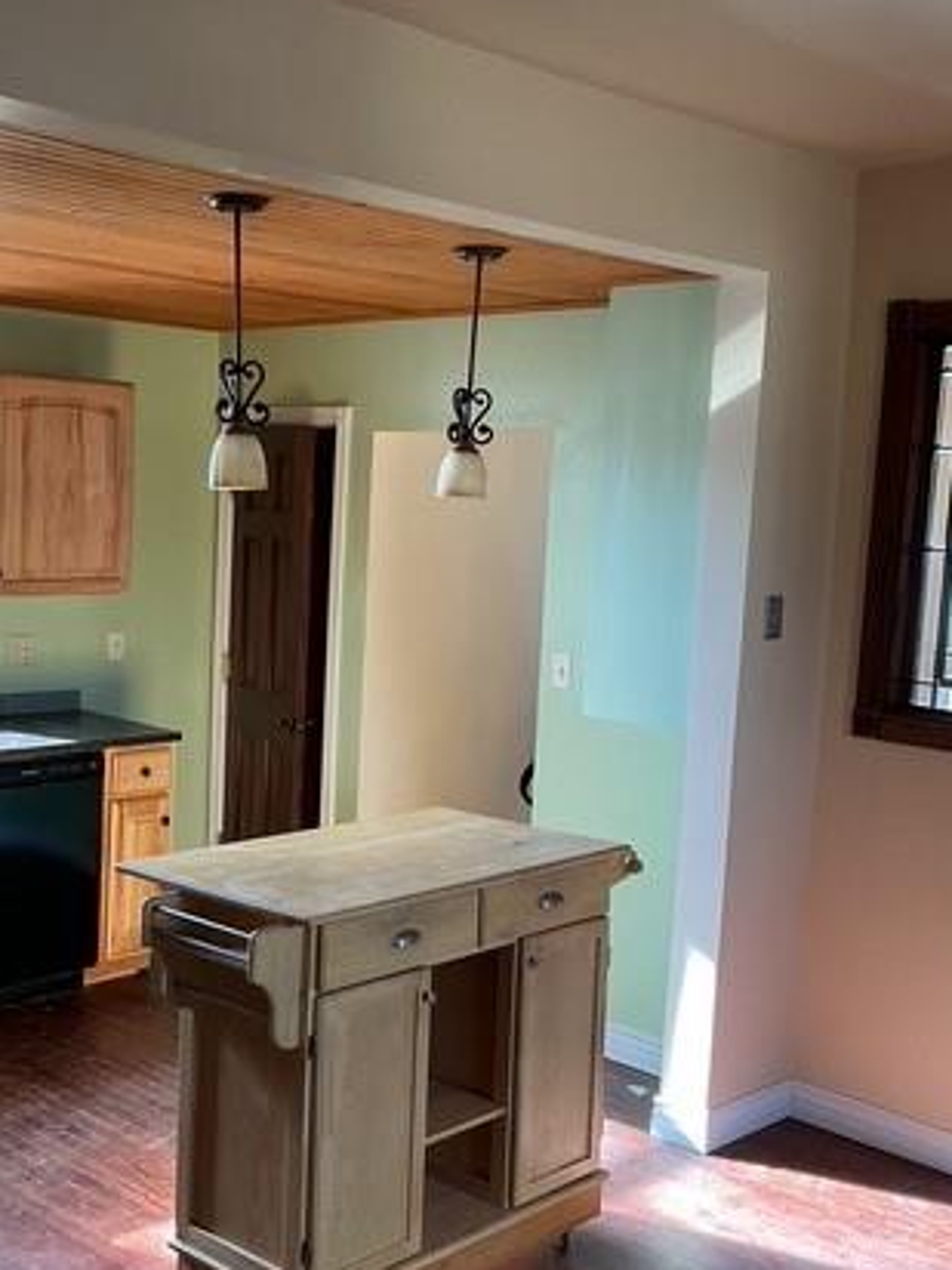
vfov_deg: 42.0
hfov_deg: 32.0
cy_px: 690
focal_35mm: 45
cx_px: 342
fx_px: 1650
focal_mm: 3
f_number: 1.8
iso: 32
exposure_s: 1/60
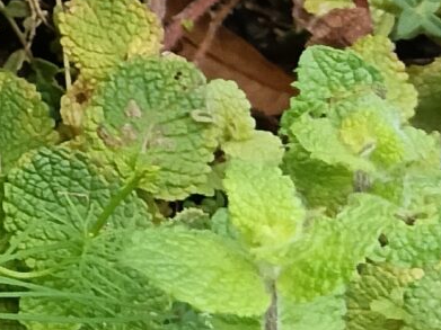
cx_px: -643
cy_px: -60
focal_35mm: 177
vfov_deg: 8.3
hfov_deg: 9.8
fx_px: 2254
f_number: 1.8
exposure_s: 1/60
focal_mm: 3.98
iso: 64
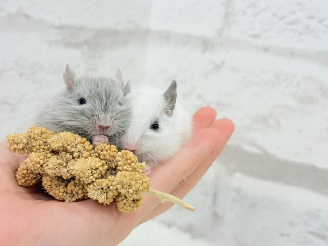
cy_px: 123
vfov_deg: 28.0
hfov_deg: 36.8
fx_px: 493
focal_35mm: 52
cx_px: 164
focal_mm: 5.96
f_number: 1.6
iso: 80
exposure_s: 1/100
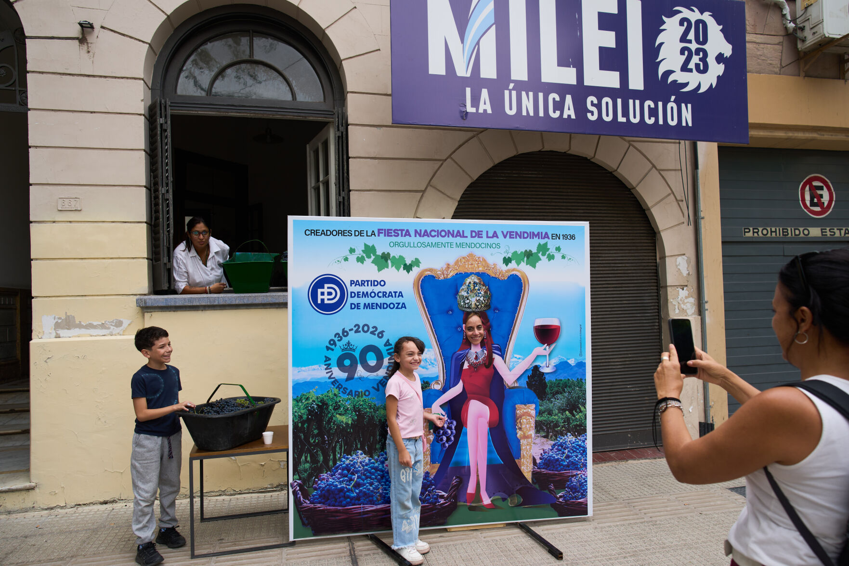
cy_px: 283
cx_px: 424
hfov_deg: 73.7
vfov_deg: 53.1
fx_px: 566
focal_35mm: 24
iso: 100
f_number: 4
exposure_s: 1/500
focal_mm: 24
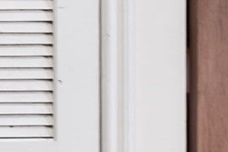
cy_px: -300
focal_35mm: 256
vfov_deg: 5.1
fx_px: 1620
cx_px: -542
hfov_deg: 6.9
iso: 320
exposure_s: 3.2
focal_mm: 34
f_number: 8
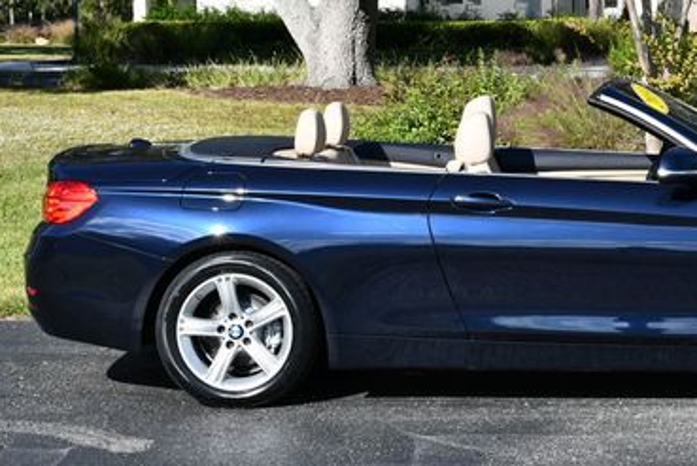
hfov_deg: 20.7
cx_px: 586
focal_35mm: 97
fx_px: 1880
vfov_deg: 14.1
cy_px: 115
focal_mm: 28
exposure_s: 1/250
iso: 100
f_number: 8
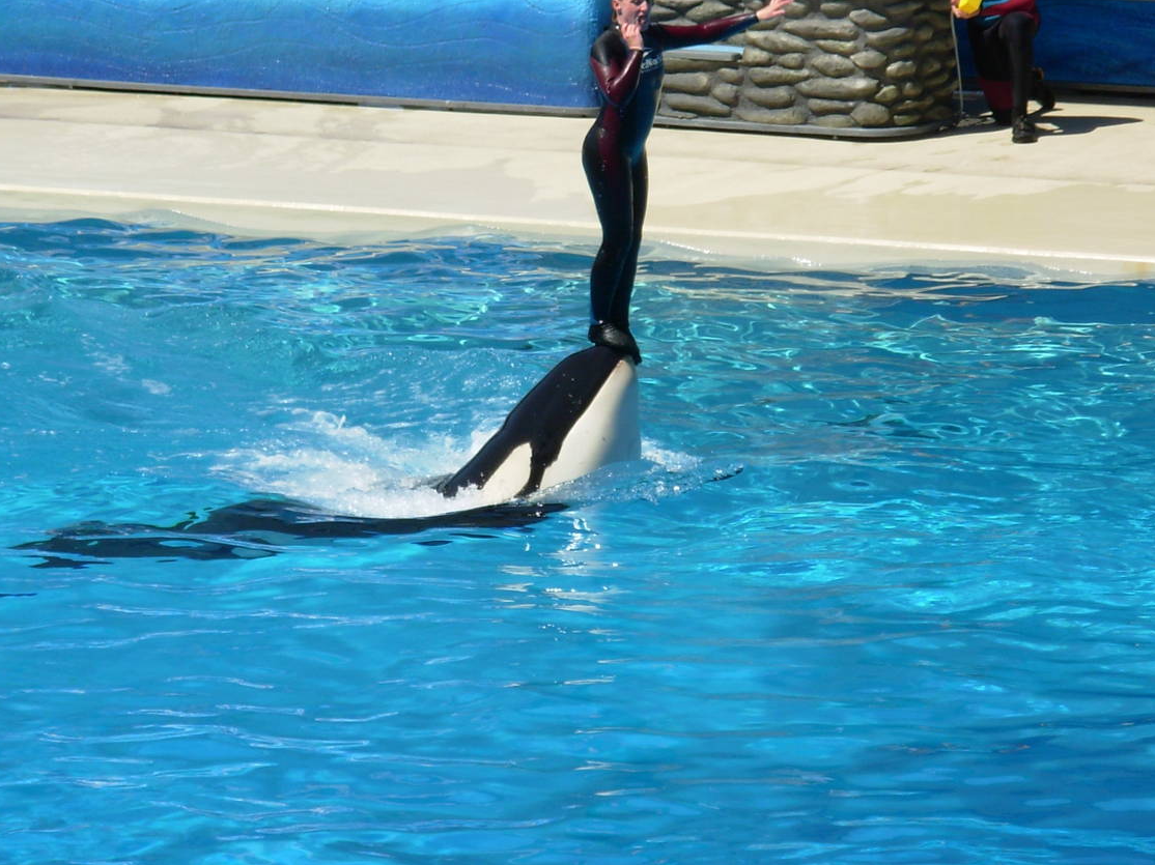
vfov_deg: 5.4
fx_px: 9107
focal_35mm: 273
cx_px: 487
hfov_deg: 7.3
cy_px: 328
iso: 50
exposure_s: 1/558
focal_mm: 31.4
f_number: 5
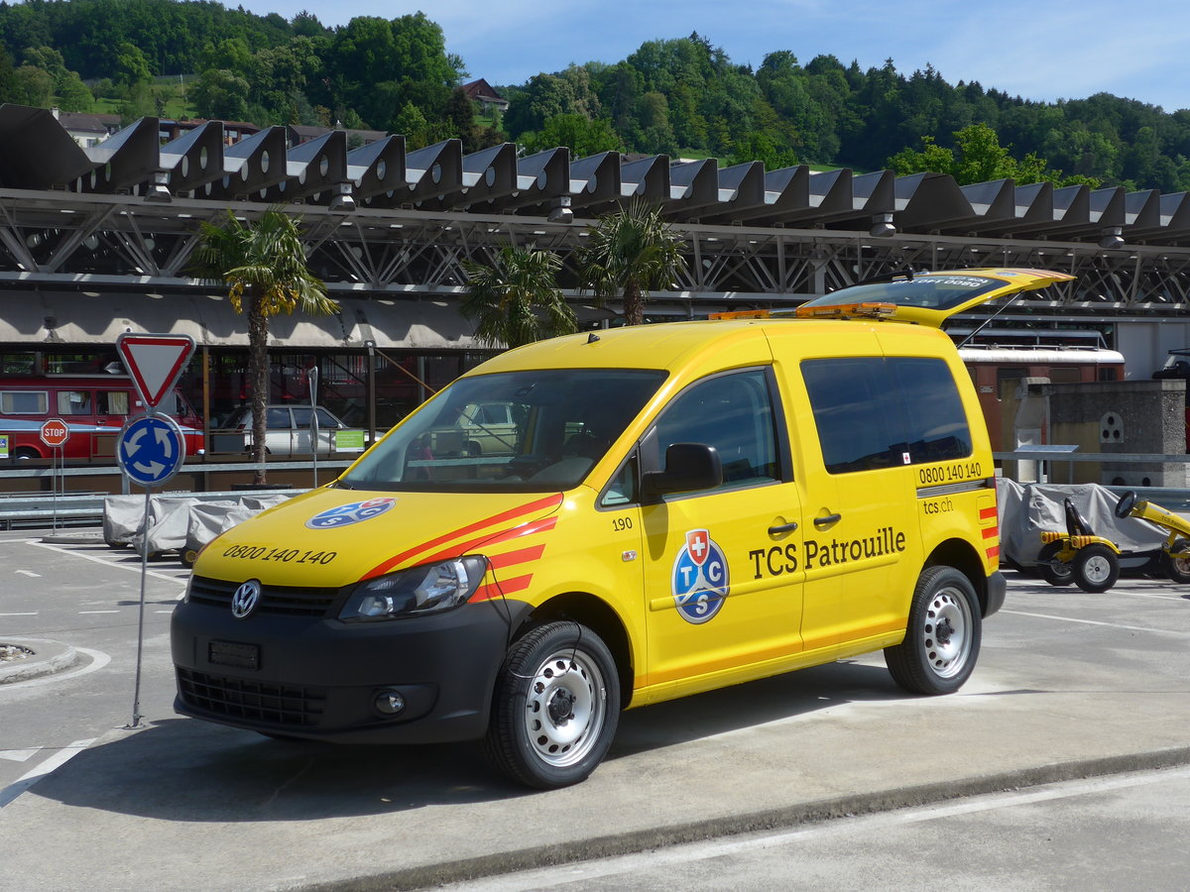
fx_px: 1788
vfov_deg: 28.0
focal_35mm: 52
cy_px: 446
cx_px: 595
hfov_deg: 36.8
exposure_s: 1/1600
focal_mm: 10.7
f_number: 3.3
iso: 80
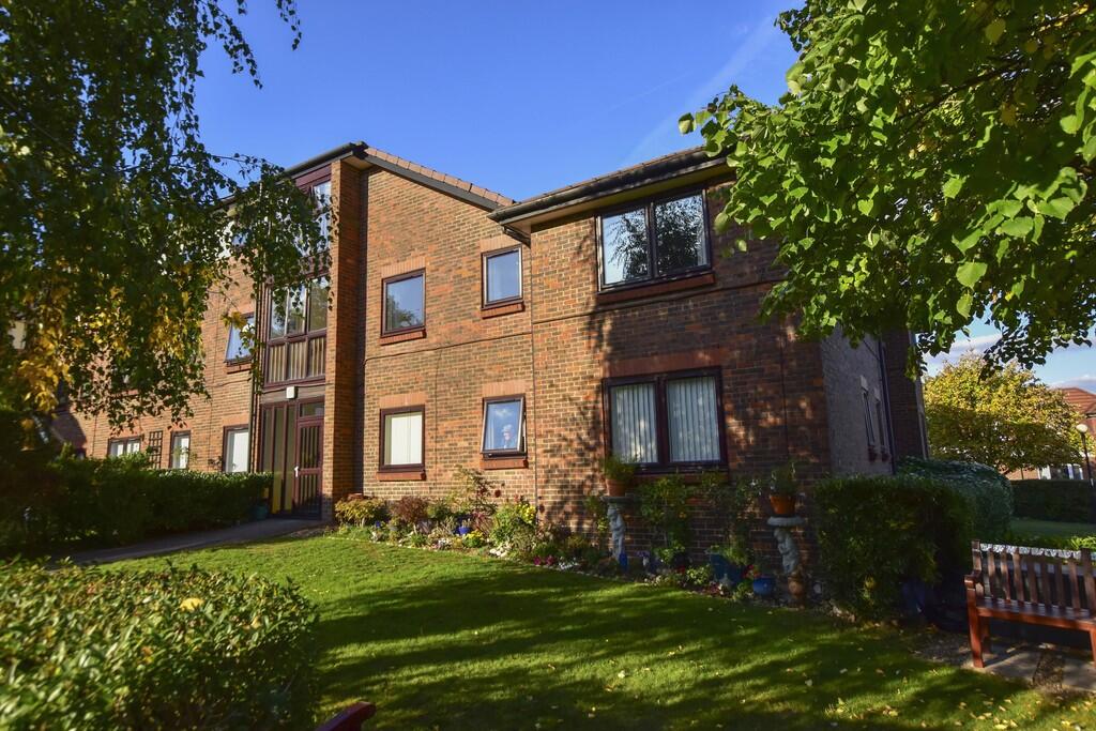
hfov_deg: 81.2
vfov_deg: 59.5
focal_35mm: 21
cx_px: 548
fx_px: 639
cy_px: 366
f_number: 8
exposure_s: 1/800
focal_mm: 14
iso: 640
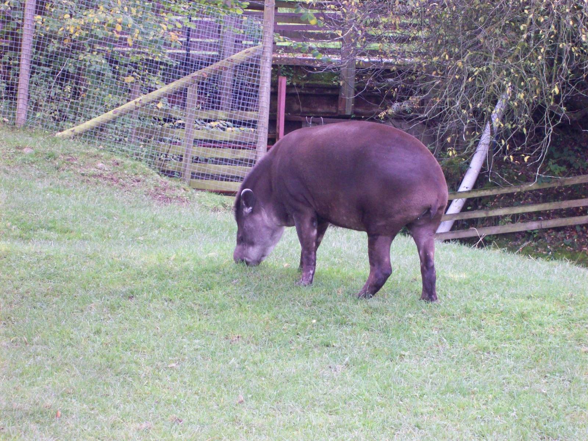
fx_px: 1835
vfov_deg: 13.7
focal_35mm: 108
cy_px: 220
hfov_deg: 18.2
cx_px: 294
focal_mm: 18
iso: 160
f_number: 4.8
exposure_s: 1/26.3
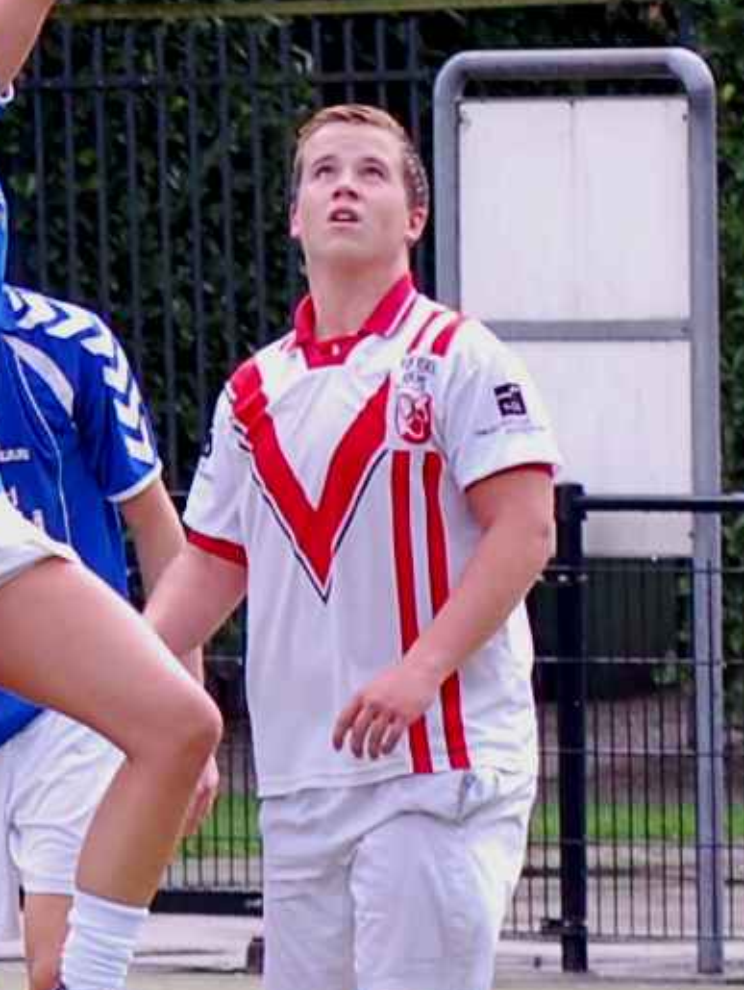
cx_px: 70
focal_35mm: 314
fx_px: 8999
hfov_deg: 4.7
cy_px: 307
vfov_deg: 6.3
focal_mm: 75
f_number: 5.6
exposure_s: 1/500
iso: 400
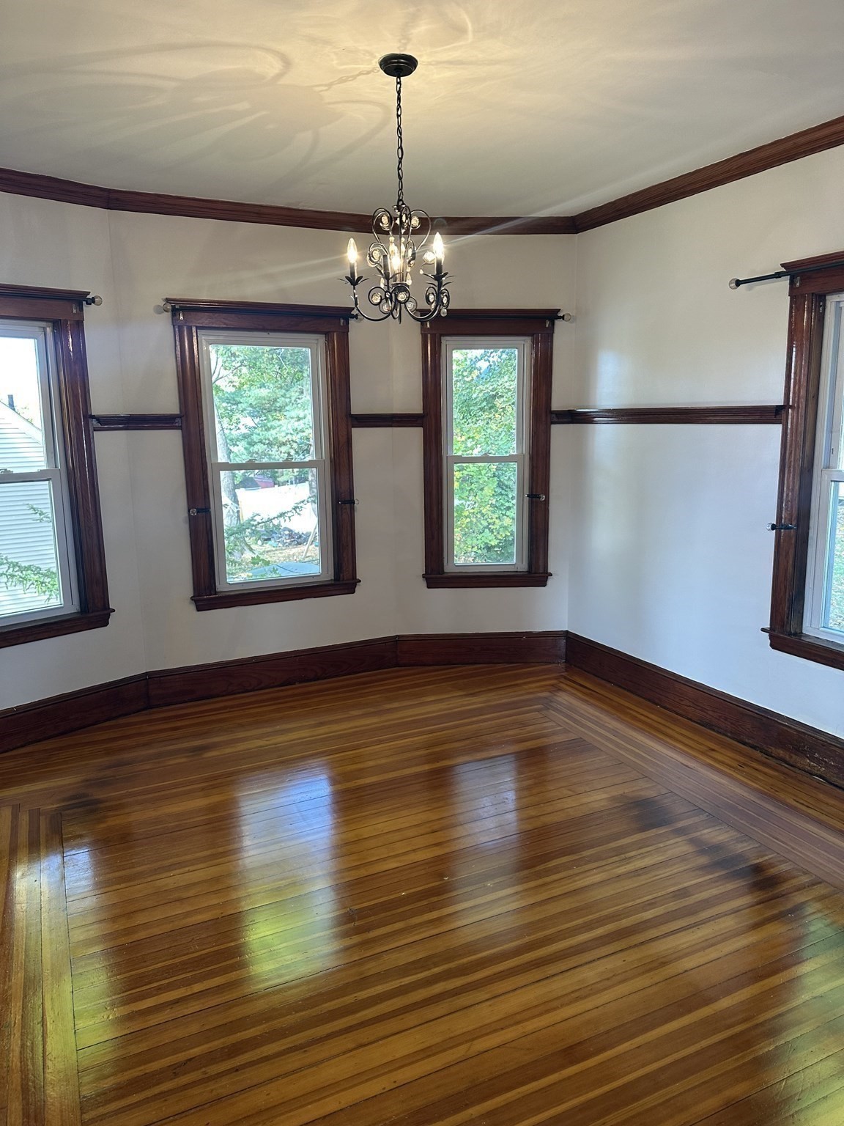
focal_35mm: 24
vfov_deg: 71.6
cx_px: 422
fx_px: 780
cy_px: 563
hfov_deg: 56.8
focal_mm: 6.86
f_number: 1.78
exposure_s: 1/60
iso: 125
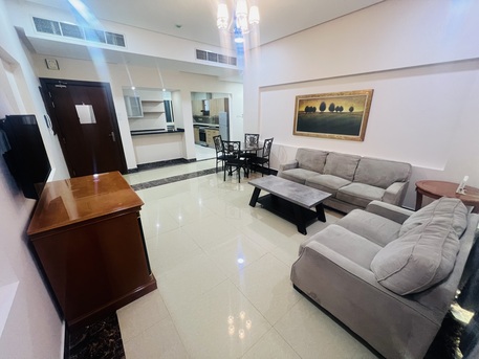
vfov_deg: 89.9
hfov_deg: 106.2
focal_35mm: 13
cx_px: 240
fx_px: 180
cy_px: 180
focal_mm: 1.57
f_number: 1.8
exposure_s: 1/50
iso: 320
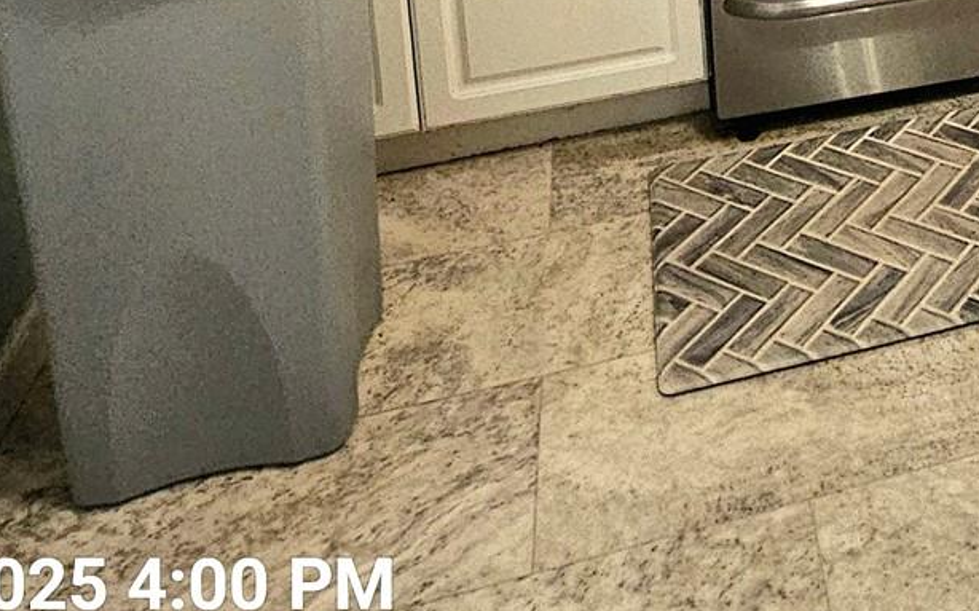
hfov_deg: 37.5
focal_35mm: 46
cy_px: -456
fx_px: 1227
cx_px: 1036
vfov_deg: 20.6
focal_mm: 2.2
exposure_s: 1/60.2
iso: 400
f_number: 2.2
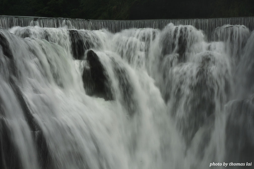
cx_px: 127
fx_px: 846
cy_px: 84
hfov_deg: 17.1
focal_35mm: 120
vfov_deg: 11.4
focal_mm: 80
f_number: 22
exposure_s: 1/15
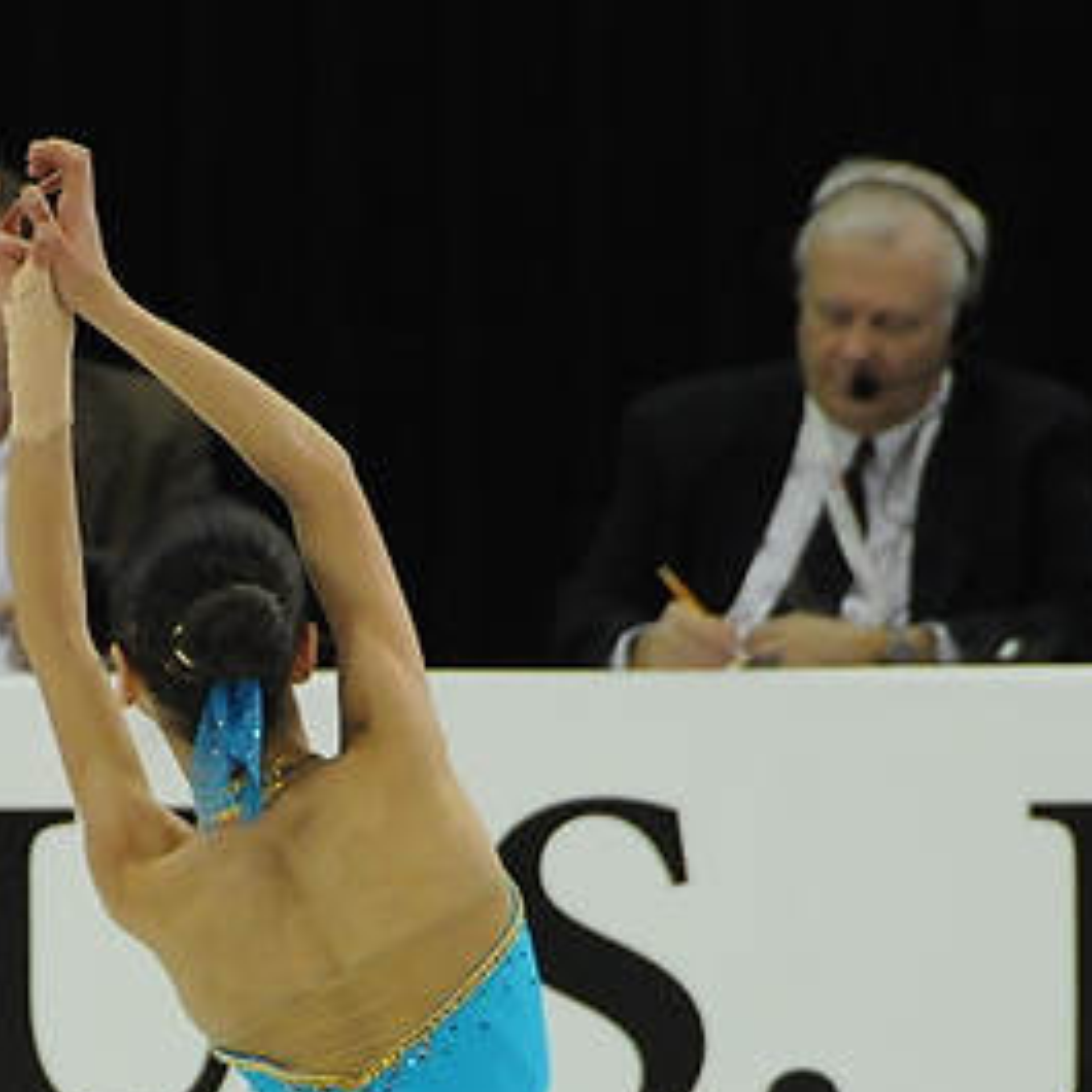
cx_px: 227
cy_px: 958
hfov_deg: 2.3
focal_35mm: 769
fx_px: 27446
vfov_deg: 2.3
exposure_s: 1/800
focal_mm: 200
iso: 3200
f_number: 5.6
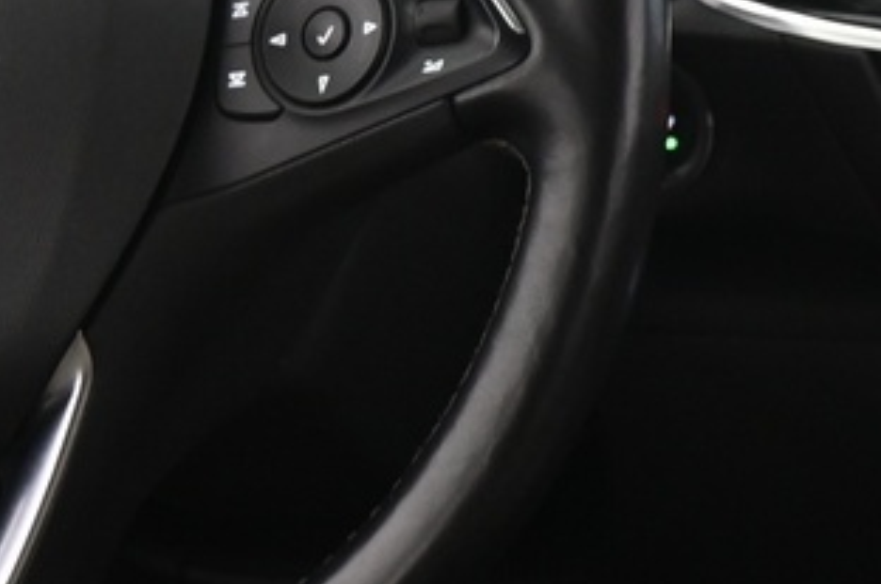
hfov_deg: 14.8
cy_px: 592
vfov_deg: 10.8
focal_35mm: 125
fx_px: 3054
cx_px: 1457
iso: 2000
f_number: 4
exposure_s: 1/15
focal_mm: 24
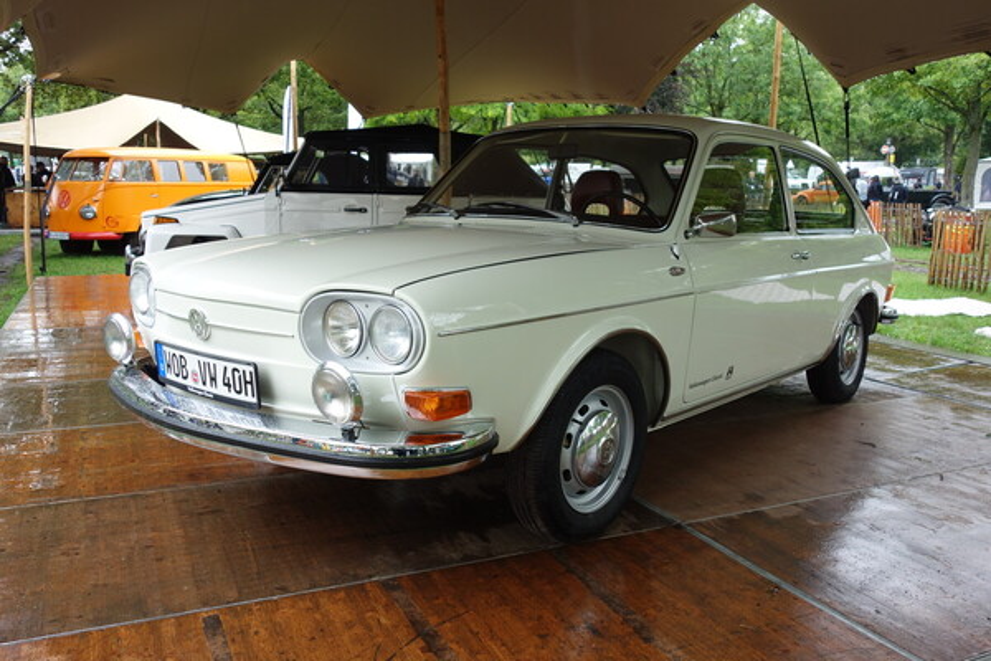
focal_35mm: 31
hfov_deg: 60.3
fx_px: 853
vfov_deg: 42.3
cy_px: 330
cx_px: 496
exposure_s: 1/100
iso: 125
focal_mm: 11.6
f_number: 3.2
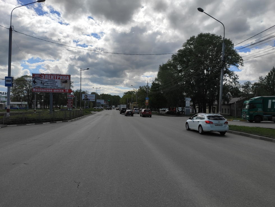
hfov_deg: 67.3
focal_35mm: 26
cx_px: 138
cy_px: 104
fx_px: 207
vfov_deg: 53.1
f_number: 1.75
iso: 112
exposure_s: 1/5044
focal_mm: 4.77
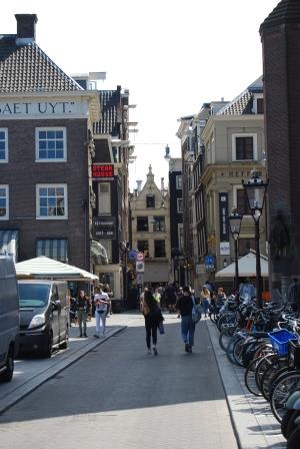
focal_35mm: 82
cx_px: 150
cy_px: 224
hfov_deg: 16.6
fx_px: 1028
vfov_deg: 24.6
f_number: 6.3
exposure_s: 1/160
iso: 100
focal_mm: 55
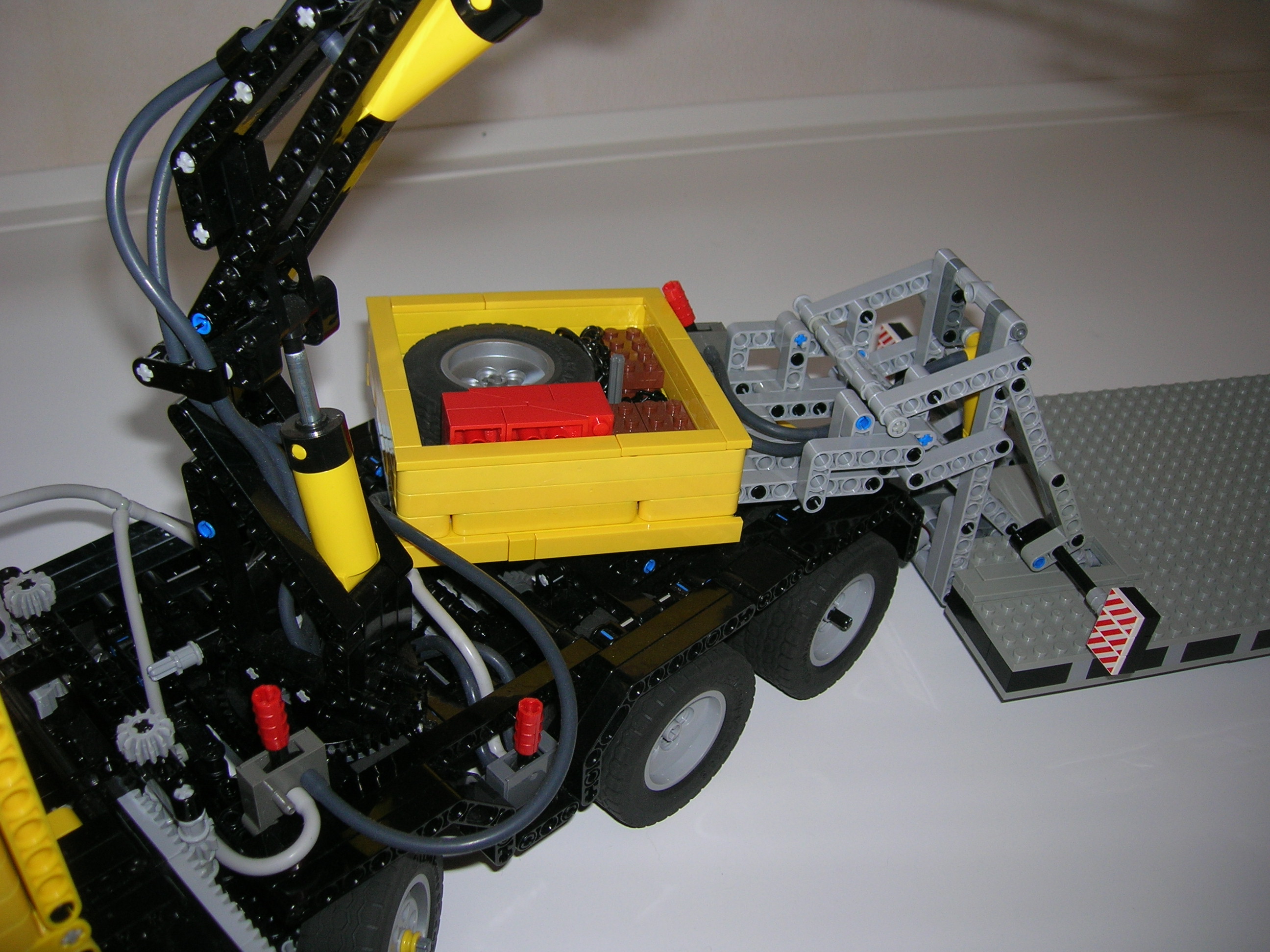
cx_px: 635
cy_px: 476
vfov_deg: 41.8
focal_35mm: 34
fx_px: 1247
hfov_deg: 54.0
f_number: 2.9
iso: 50
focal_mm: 5.7
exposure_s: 1/60.1
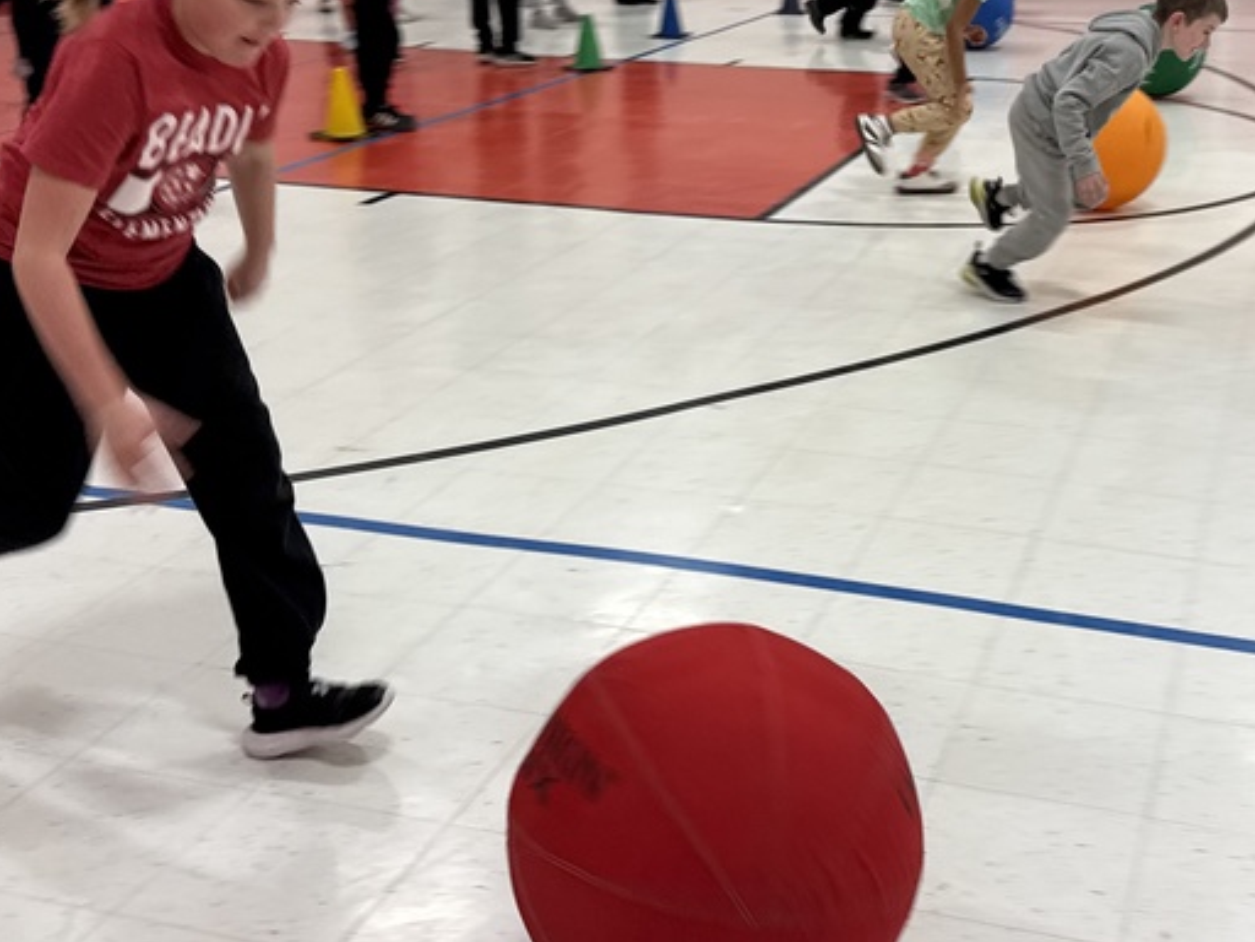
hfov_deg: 39.3
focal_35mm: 48
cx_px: 809
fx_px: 1740
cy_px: 280
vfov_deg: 29.9
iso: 125
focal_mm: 6.76
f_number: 1.78
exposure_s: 1/60
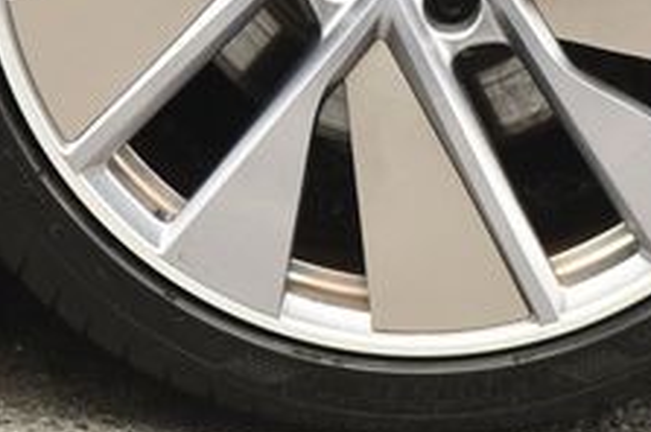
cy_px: -149
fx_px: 9335
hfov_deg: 4.0
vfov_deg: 2.6
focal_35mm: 517
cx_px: 368
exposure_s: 1/160
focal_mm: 120
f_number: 4.8
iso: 800
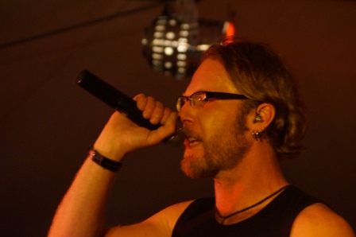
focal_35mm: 270
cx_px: 178
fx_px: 2668
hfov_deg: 7.6
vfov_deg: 5.1
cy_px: 118
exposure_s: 1/40
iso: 3200
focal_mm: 180
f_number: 6.3
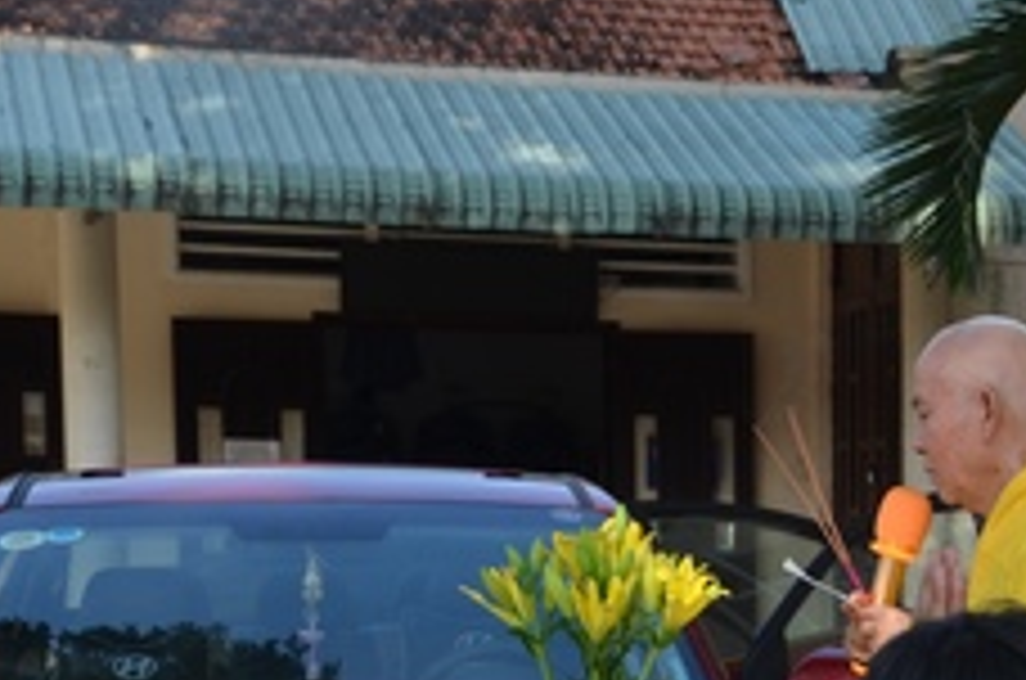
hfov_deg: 16.2
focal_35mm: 120
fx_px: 3413
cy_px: 763
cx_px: 1341
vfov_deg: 11.2
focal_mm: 28
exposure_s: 1/320
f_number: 9
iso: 250
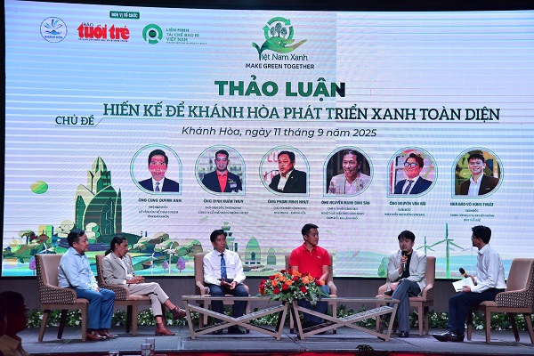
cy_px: 178
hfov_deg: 23.6
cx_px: 267
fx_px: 1276
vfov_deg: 15.9
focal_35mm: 86
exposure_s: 1/320
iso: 3200
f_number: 9
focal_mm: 86
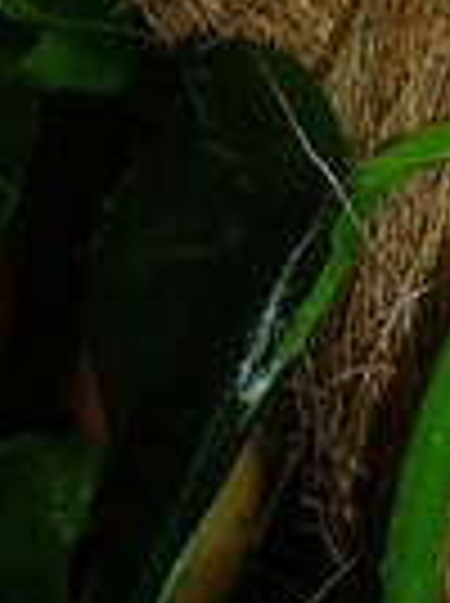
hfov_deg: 6.8
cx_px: 1228
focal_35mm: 201
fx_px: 3495
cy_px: -418
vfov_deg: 9.5
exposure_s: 1/30
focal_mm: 5.5
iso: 100
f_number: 2.8
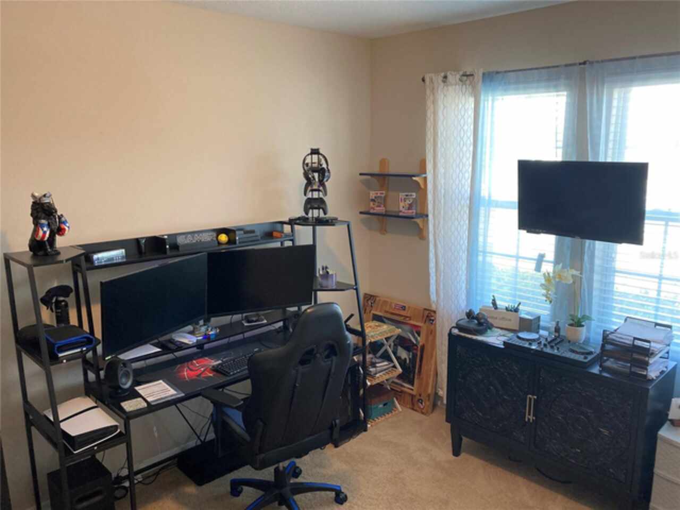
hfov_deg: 63.4
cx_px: 340
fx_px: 550
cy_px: 255
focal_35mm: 28
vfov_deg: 49.7
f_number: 1.8
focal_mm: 3.99
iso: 100
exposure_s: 1/60
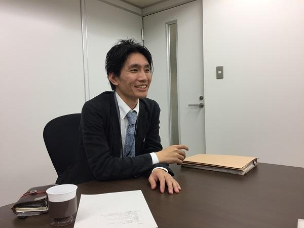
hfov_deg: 61.7
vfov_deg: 48.2
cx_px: 152
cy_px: 114
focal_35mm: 29
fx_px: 255
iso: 40
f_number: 2.2
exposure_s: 1/50
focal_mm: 4.2
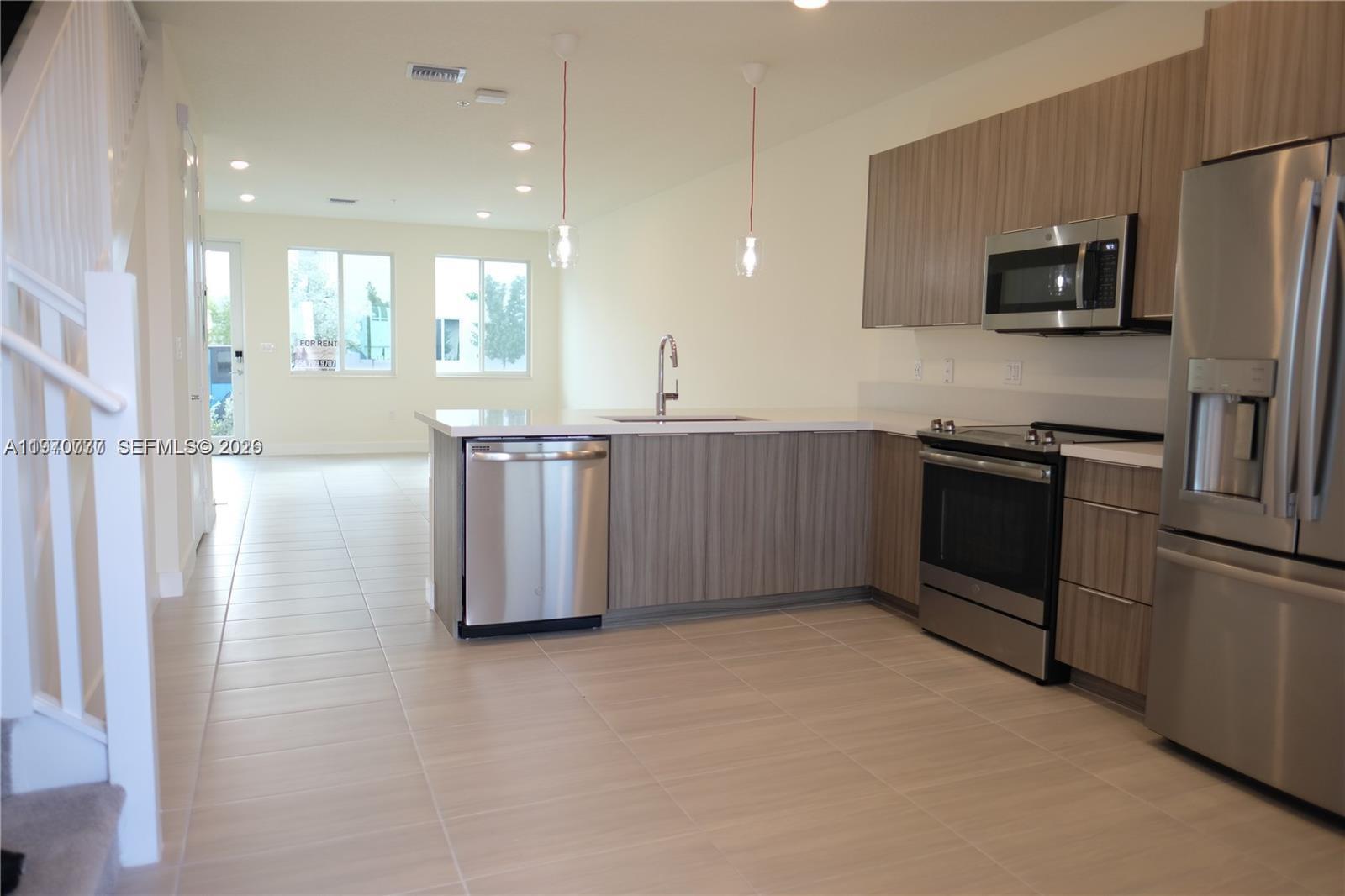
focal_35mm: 24
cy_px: 448
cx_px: 672
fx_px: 896
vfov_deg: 53.1
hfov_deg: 73.8
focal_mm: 16
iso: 200
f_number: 1.4
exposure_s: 1/200
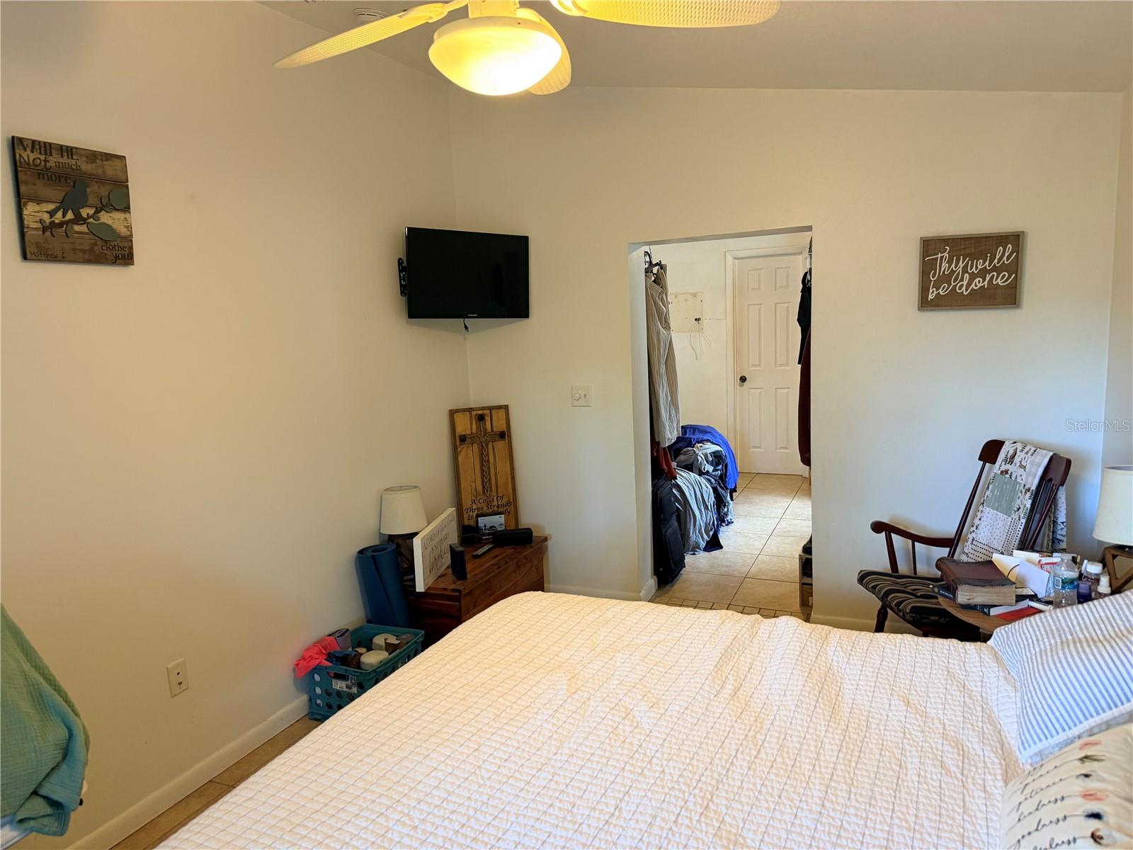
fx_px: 786
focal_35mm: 24
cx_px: 566
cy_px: 425
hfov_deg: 71.6
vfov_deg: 56.8
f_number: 1.78
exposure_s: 1/60
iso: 320
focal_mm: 6.76
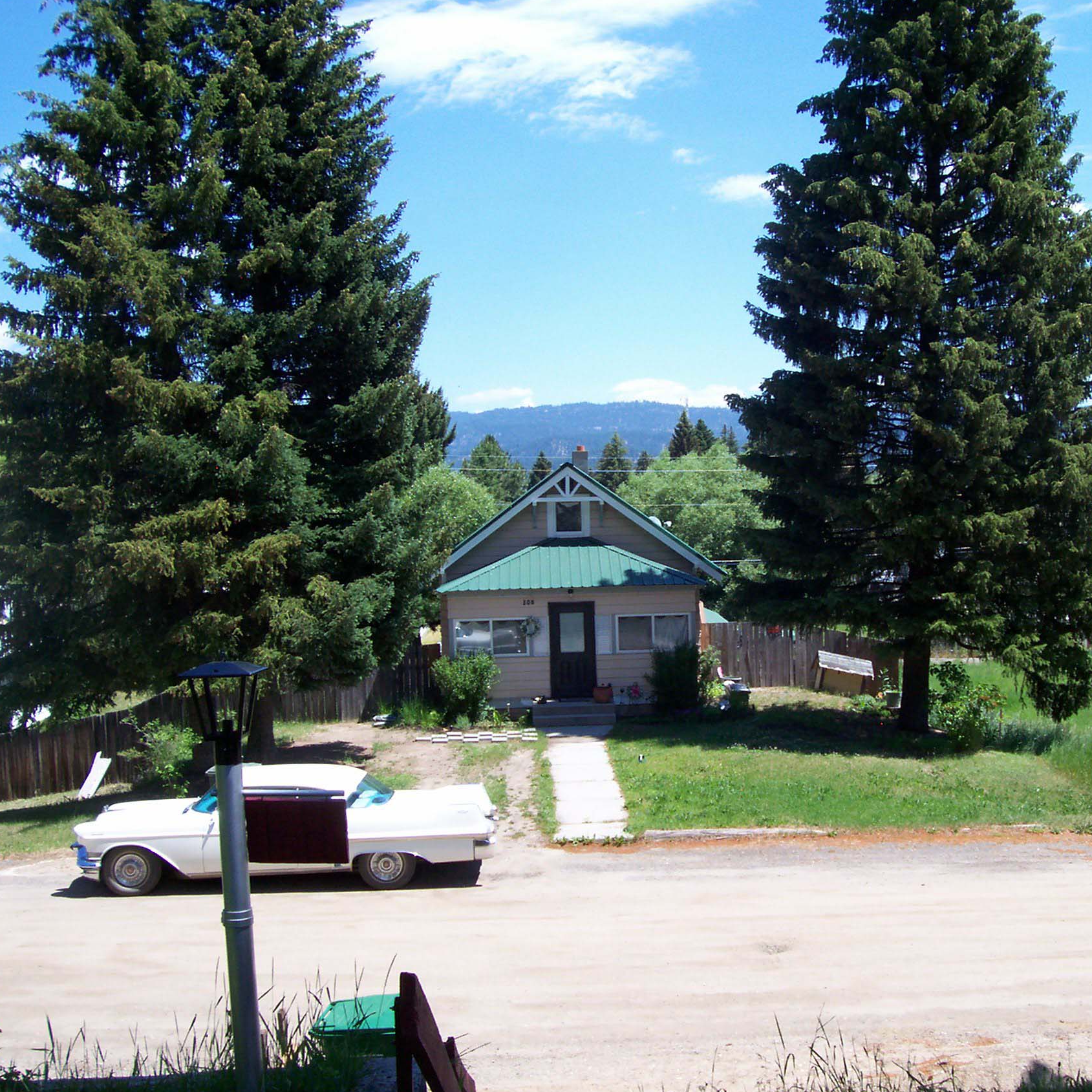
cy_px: 551
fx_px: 1463
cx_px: 675
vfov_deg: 40.9
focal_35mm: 41
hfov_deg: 40.7
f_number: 5.1
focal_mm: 5.6
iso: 80
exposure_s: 1/286
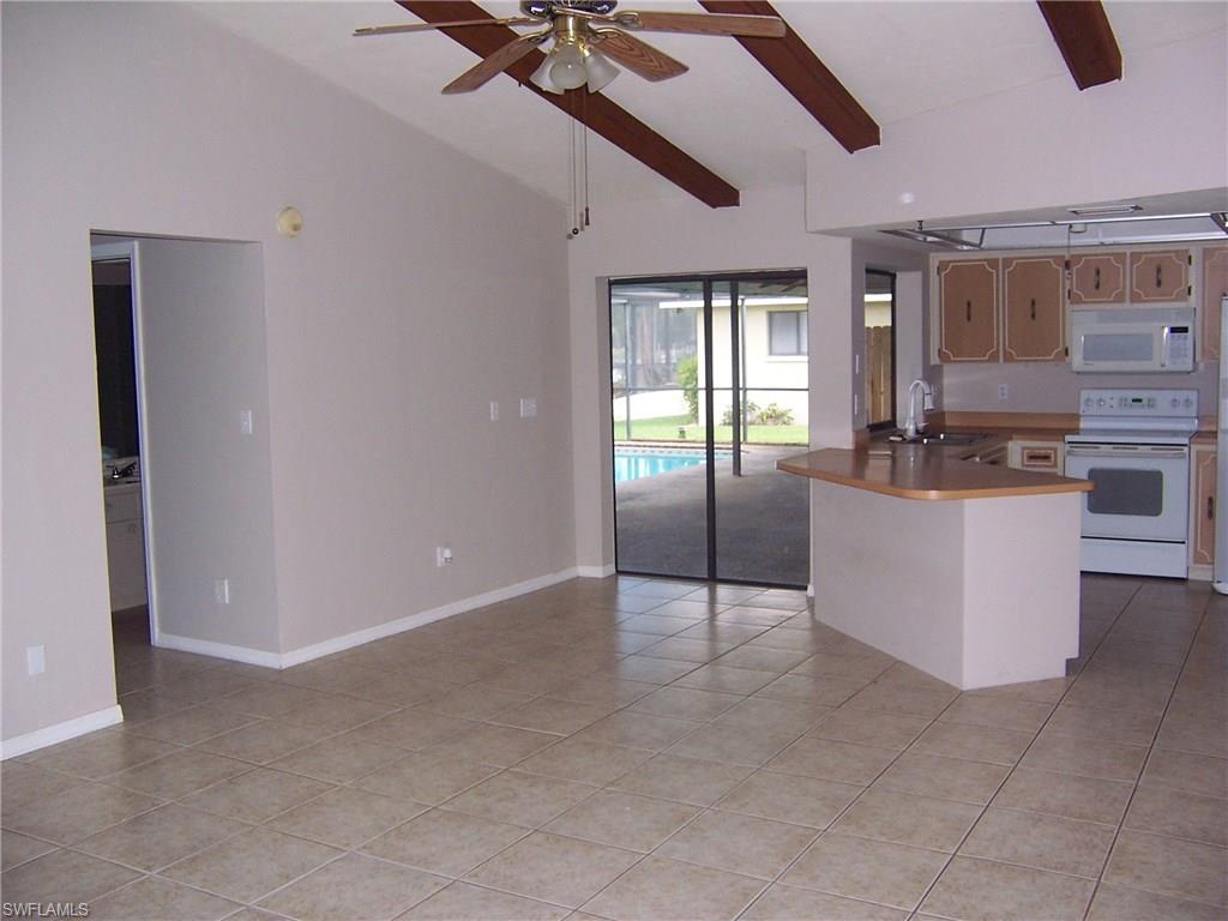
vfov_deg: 42.9
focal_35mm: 33
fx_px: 1171
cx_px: 614
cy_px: 460
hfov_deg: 55.4
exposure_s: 1/60
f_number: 2.8
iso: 140
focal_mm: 5.5
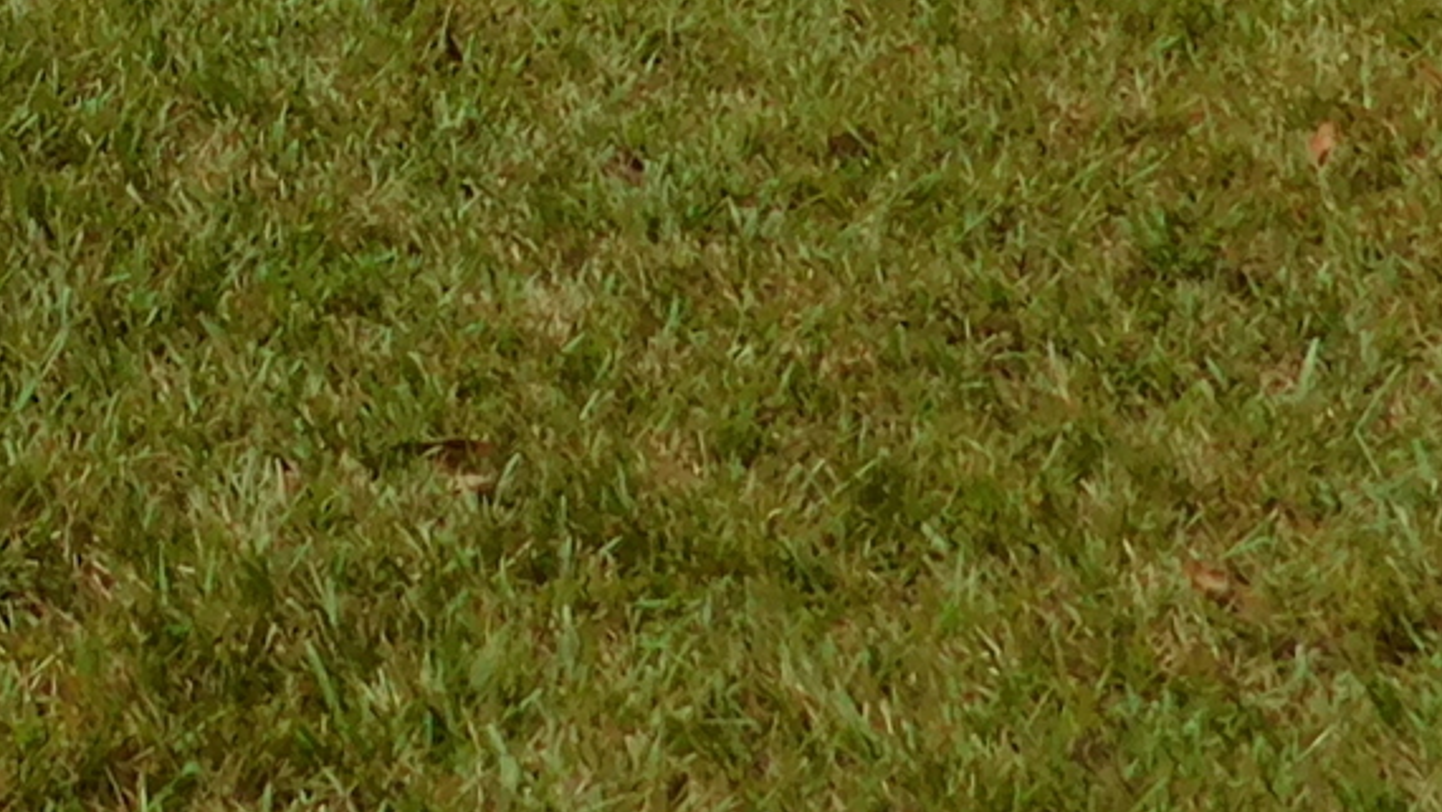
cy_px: -1376
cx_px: -612
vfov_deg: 8.0
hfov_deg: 14.9
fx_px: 5163
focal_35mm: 135
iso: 125
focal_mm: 4
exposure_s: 1/1250
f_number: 3
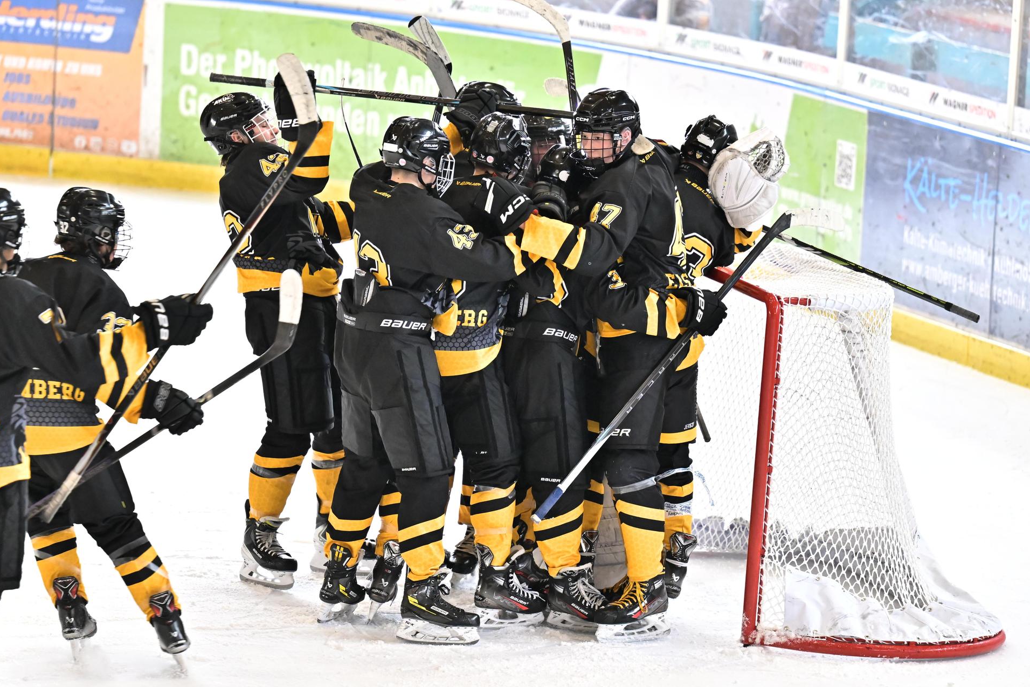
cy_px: 344
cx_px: 515
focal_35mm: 226
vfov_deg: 6.1
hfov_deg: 9.1
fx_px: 6466
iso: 3200
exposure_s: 1/400
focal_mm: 150
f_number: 2.8
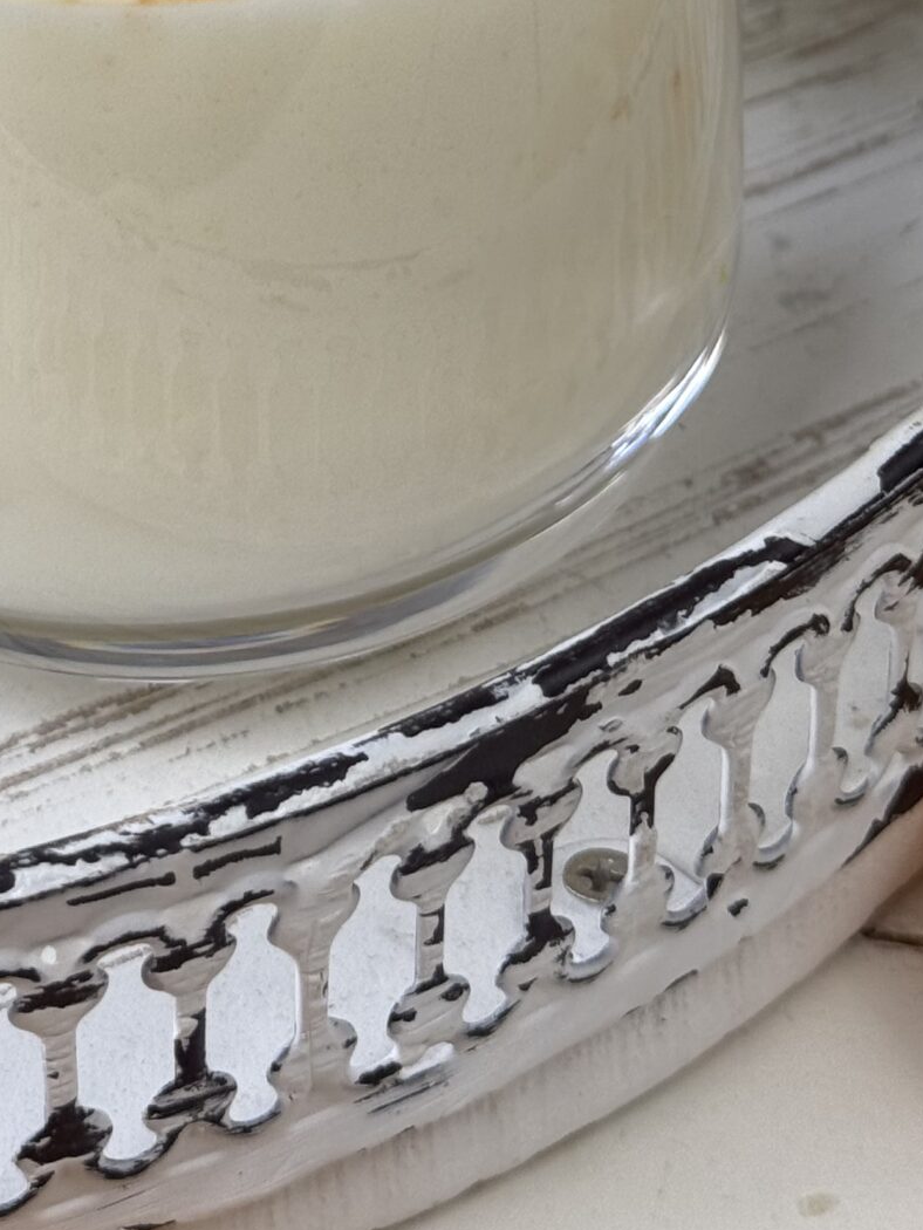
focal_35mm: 117
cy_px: -76
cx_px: 122
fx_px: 4158
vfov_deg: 16.4
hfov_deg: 12.6
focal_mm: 6.76
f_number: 1.78
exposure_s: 1/164
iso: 50
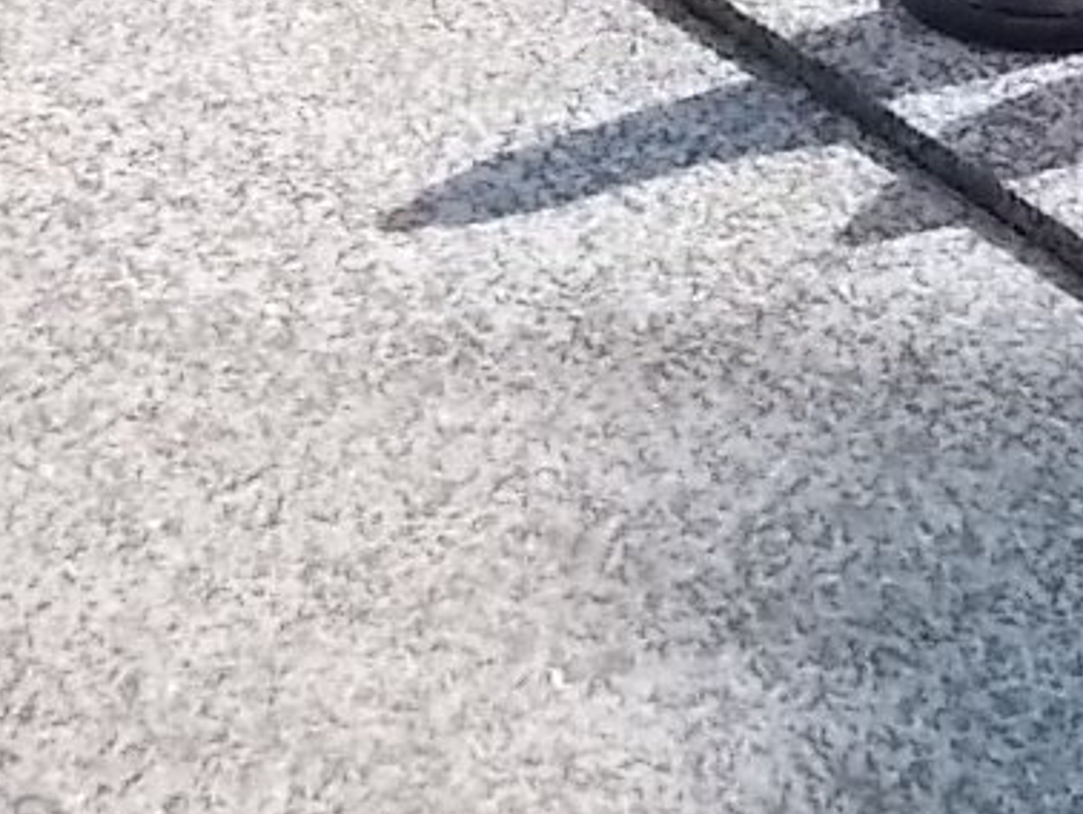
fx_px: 3444
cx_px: 762
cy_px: -384
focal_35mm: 110
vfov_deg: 12.8
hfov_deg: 17.8
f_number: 8
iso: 400
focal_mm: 4.6
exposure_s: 1/500
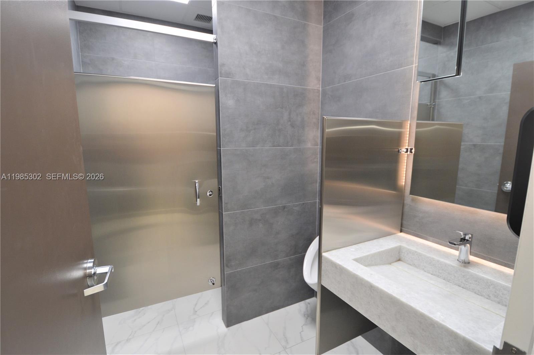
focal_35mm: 16
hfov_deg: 95.0
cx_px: 267
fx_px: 244
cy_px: 178
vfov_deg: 71.9
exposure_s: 1/60
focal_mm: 11
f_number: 3.5
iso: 450
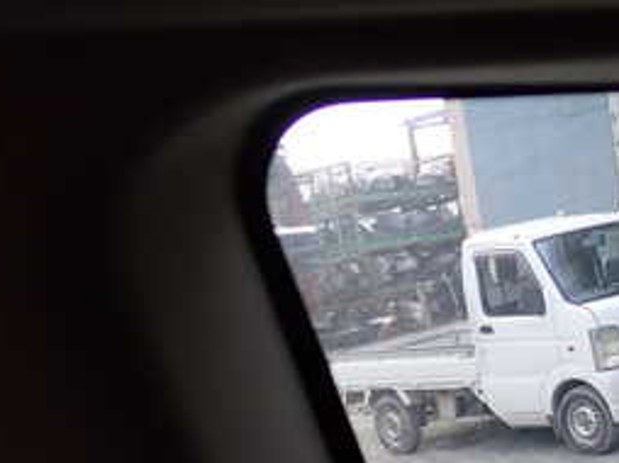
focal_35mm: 71
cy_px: 490
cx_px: 660
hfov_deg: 25.6
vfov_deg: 19.9
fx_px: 1268
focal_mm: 5.4
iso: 200
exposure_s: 1/100
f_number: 2.3
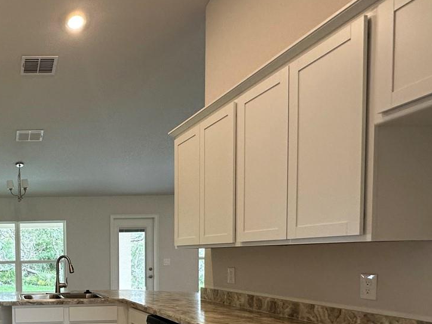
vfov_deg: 42.6
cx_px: 12
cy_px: 276
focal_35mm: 31
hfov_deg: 49.1
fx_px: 387
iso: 160
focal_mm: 2.22
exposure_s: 1/120
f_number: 2.2
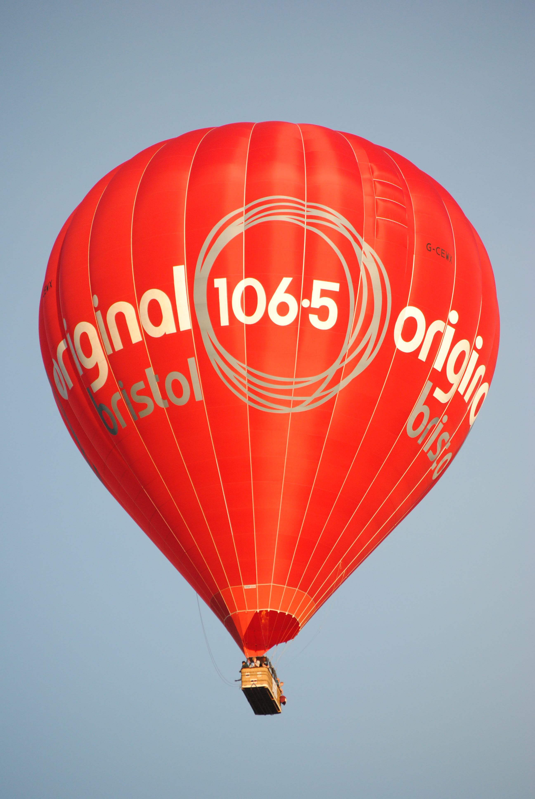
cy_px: 400
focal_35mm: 188
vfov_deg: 11.0
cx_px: 268
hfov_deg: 7.3
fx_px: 4167
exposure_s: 1/1000
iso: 400
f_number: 5.6
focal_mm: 125
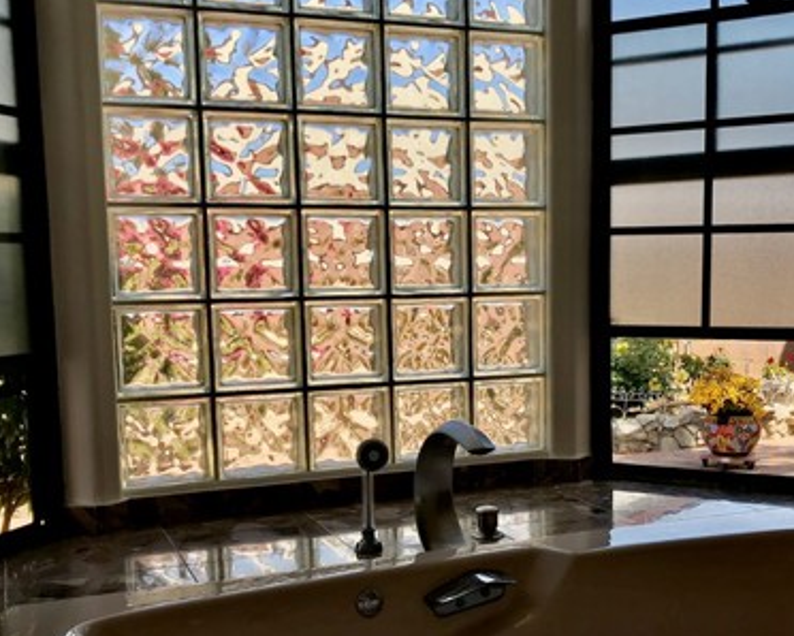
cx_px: 495
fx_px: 1105
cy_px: 408
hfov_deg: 39.3
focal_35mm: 47
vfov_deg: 31.9
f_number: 1.8
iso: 20
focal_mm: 3.99
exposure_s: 1/736
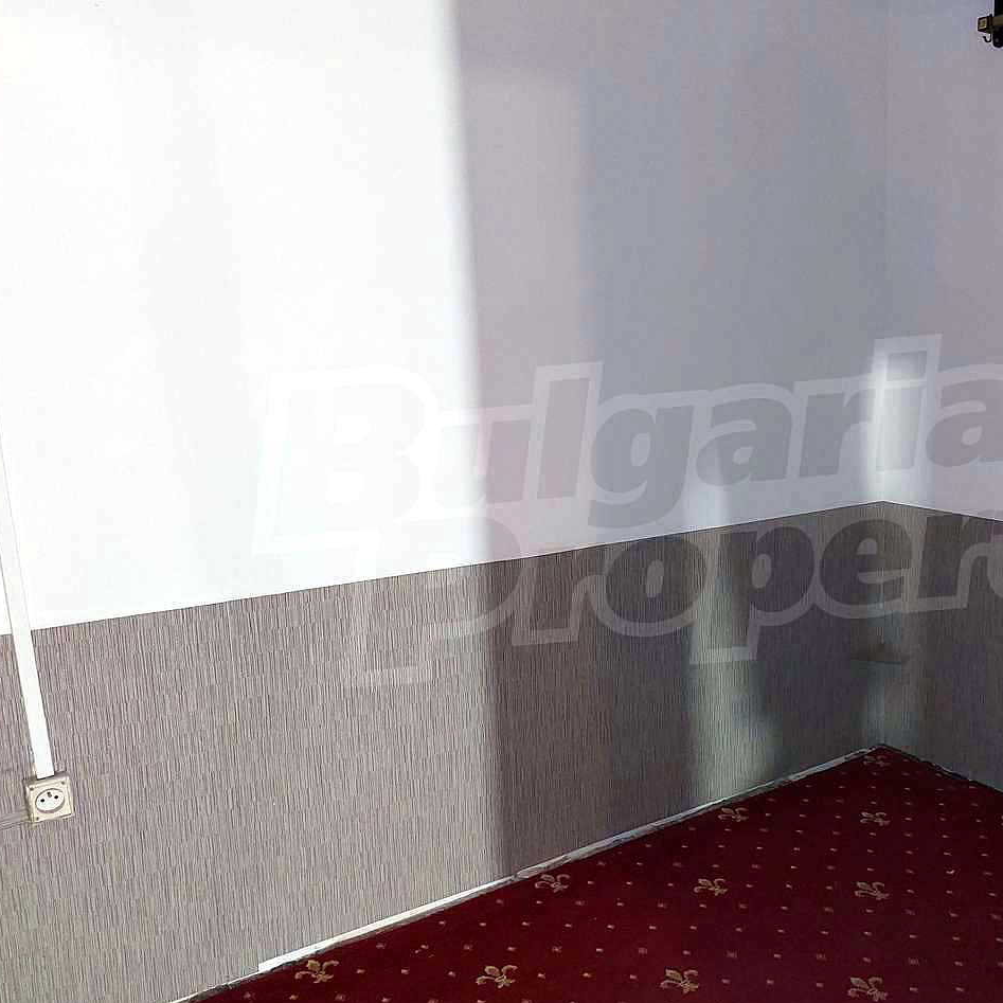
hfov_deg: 45.2
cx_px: 781
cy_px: 511
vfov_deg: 47.2
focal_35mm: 35
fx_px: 1147
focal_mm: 5.23
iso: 200
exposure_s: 1/50
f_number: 1.8
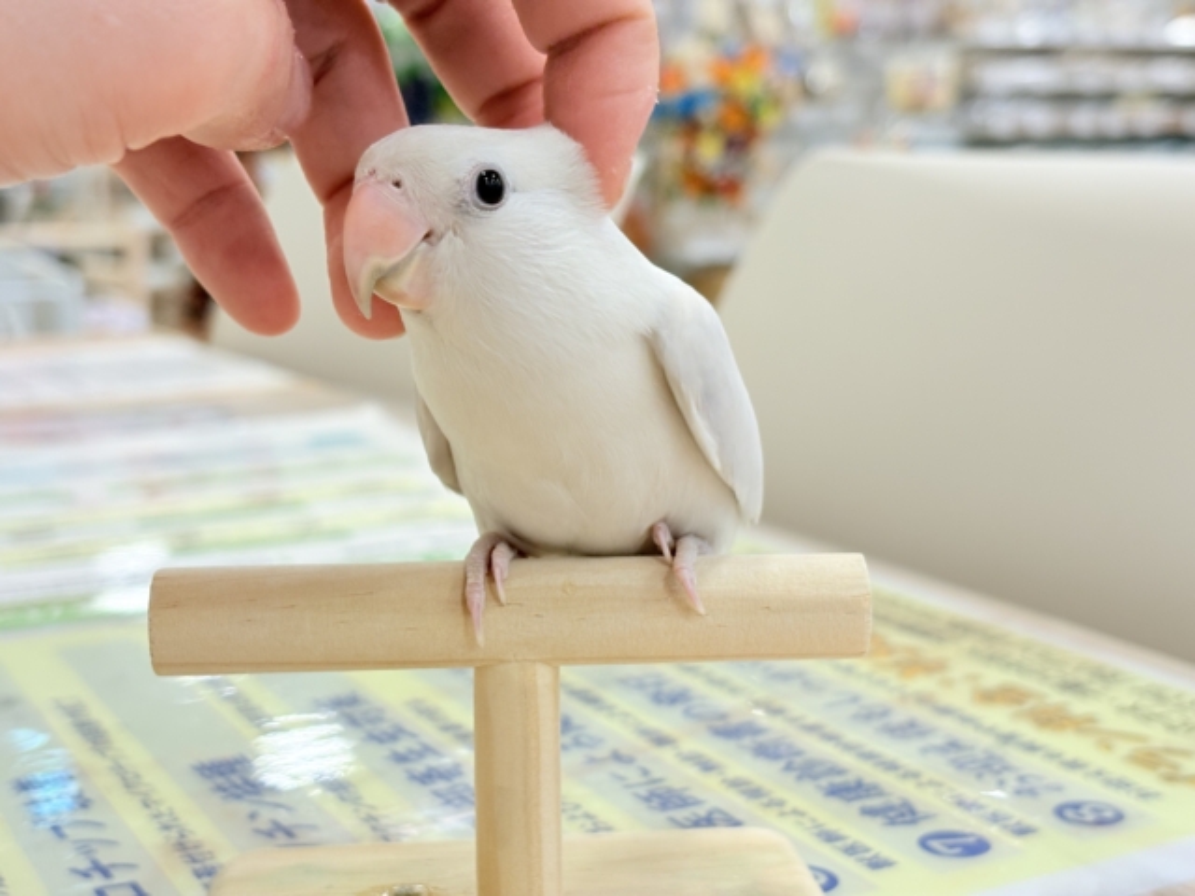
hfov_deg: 36.8
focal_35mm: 52
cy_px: 448
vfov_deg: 28.0
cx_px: 598
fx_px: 1795
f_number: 1.6
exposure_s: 1/100
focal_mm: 5.96
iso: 80
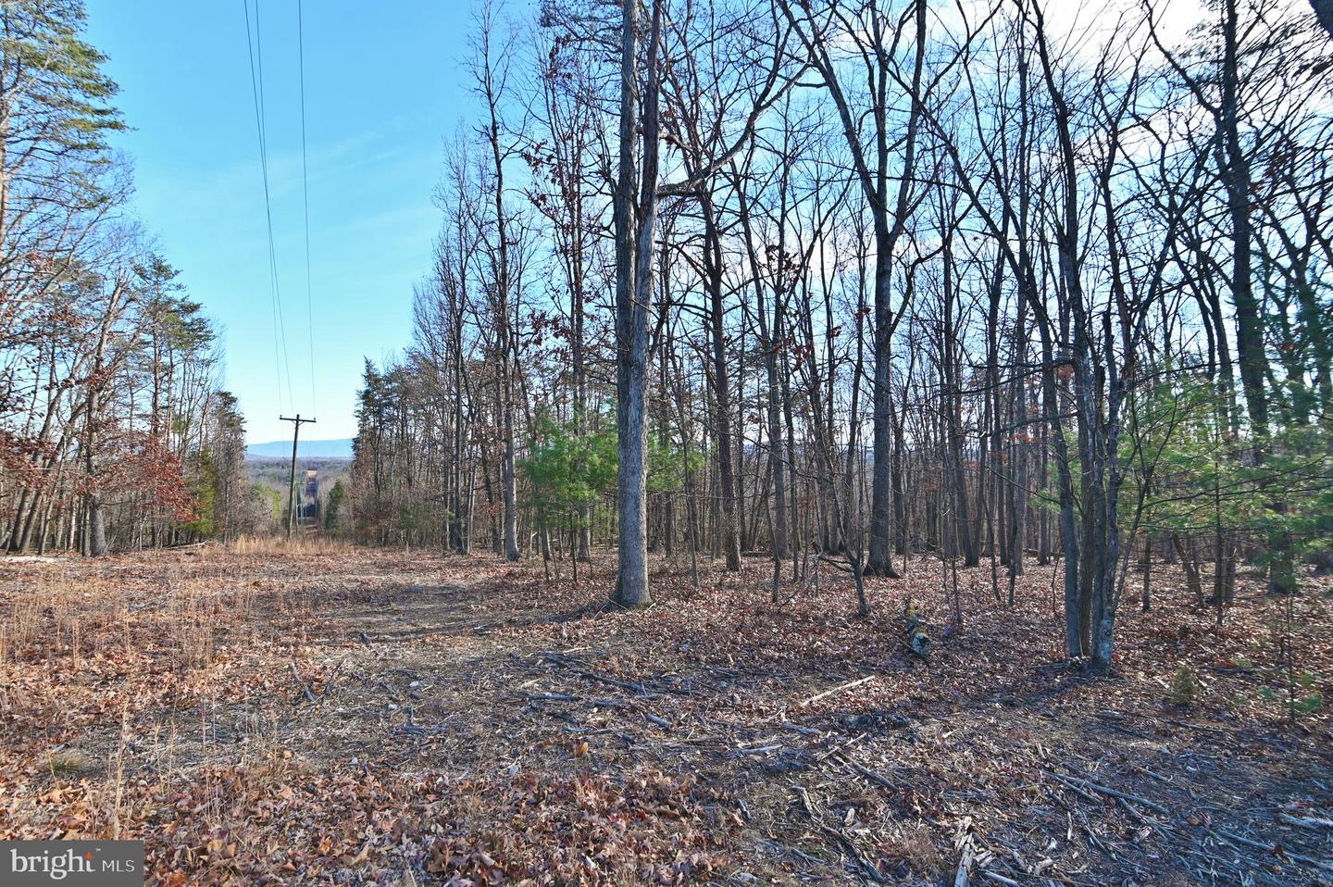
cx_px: 666
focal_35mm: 16
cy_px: 444
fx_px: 592
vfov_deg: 73.7
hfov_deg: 96.8
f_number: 5.6
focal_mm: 16
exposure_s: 1/250
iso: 200
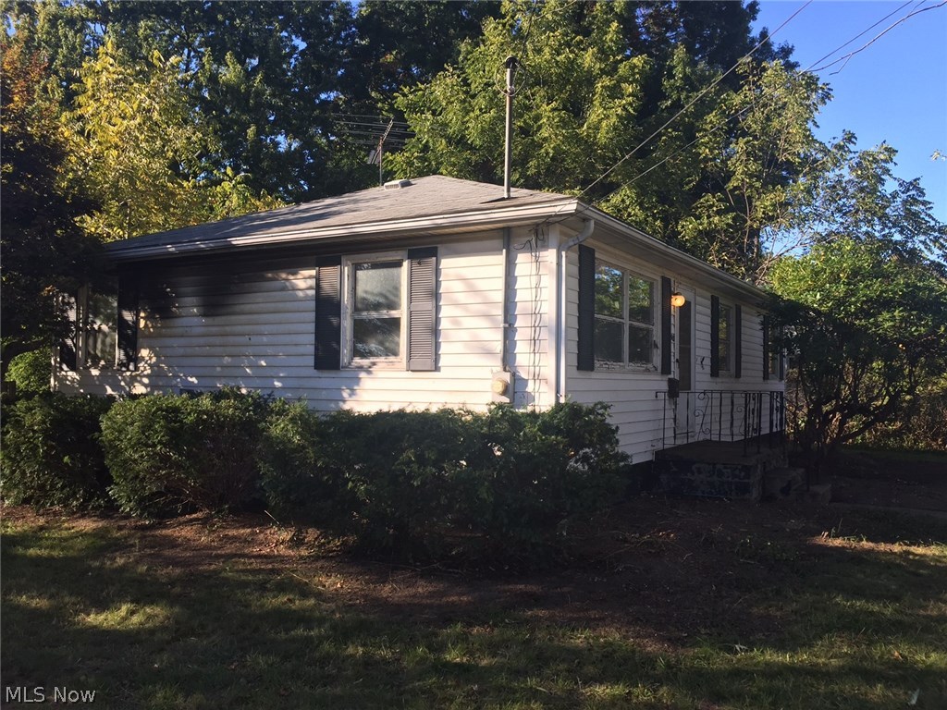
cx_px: 474
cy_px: 355
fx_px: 793
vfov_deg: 48.2
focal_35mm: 29
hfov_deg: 61.7
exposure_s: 1/659
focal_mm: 4.15
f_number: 2.2
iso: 32
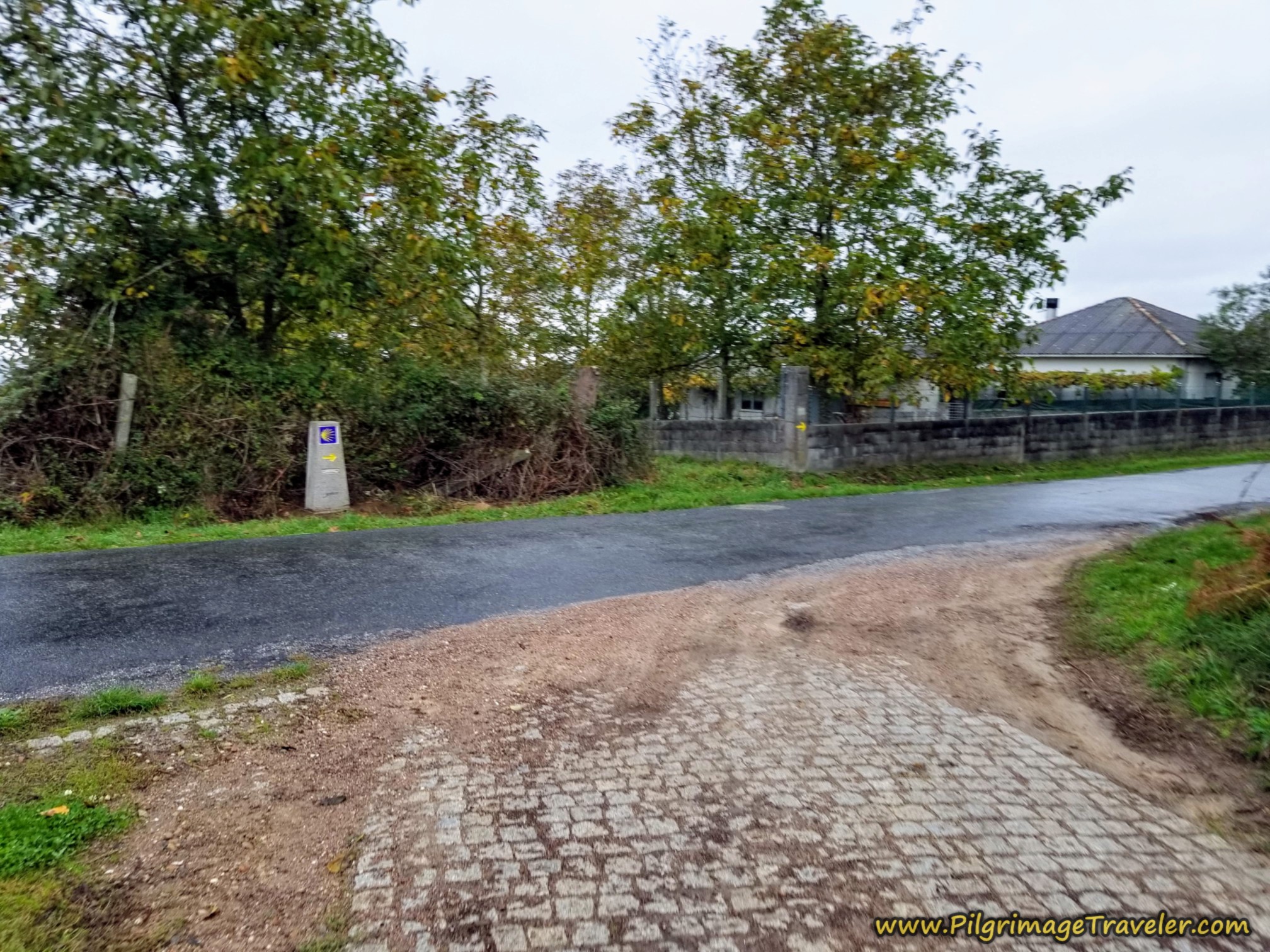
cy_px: 476
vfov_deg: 53.1
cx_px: 635
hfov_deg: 67.3
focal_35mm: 26
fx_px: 954
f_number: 1.7
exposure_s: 1/60
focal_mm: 4.3
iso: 64
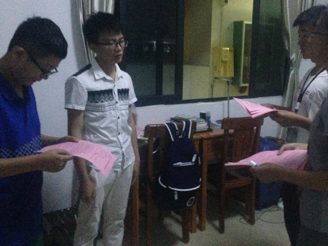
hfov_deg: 47.7
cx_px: 186
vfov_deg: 36.7
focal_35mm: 39
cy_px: 106
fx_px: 370
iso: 800
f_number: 2.4
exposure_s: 1/17
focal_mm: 4.12
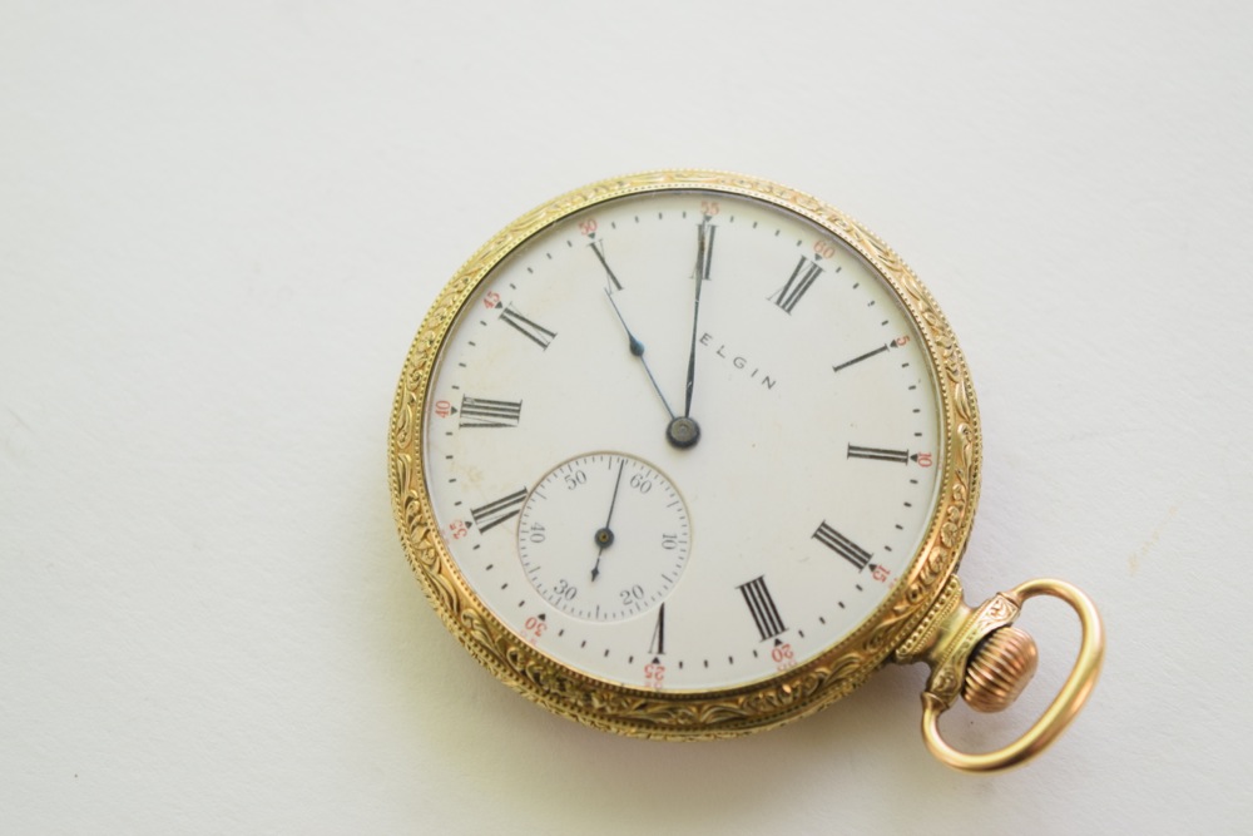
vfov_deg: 16.6
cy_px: 418
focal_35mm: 82
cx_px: 626
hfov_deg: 24.6
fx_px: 2872
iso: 500
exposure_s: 1/125
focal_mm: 55
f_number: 5.6
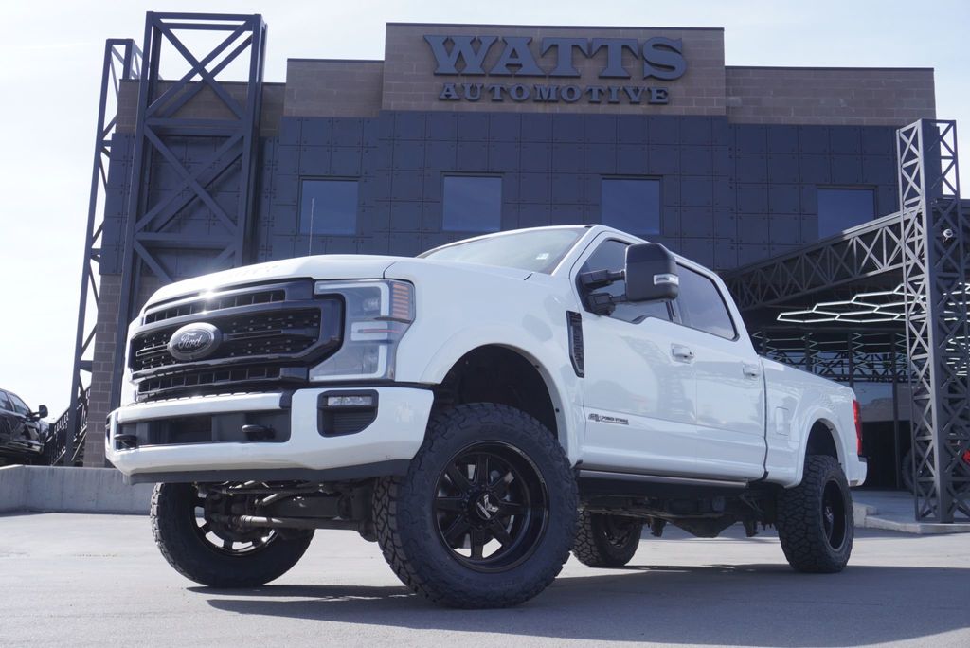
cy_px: 324
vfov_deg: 35.5
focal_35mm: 38
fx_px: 1011
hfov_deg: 51.3
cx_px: 485
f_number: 7.1
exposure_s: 1/160
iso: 100
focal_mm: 25
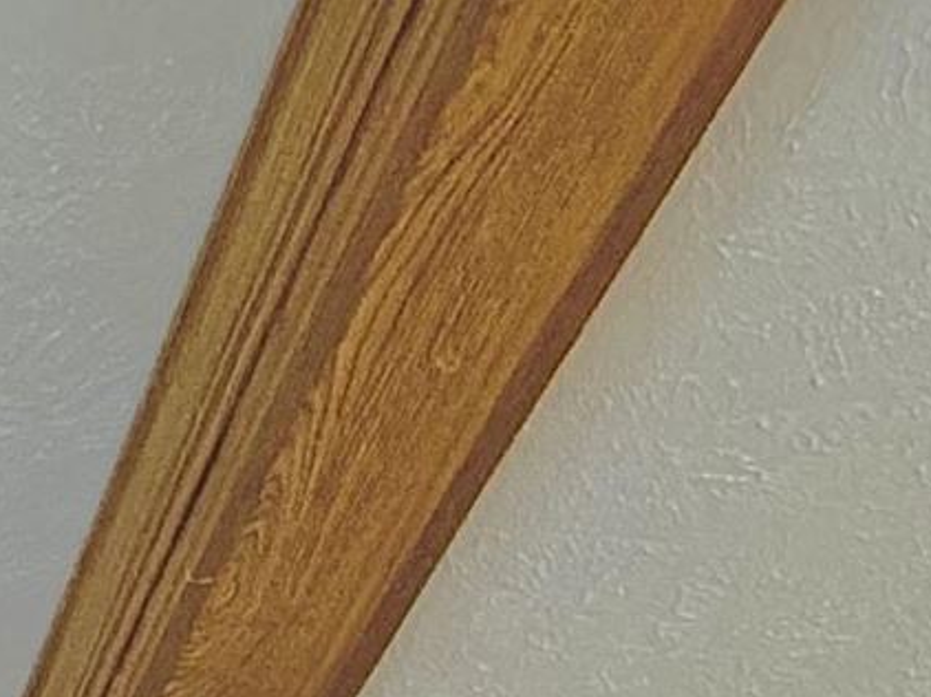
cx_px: -218
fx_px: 2742
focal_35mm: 102
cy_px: 2468
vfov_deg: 9.1
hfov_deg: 18.2
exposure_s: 1/120
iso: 320
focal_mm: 2.22
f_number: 2.2
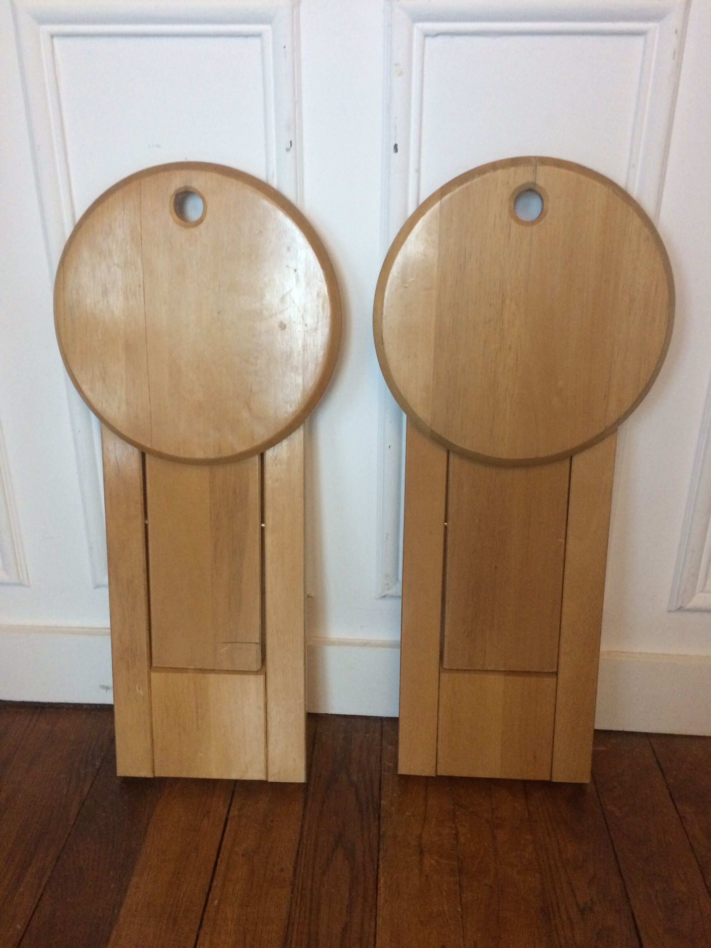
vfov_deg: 61.7
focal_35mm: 29
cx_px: 356
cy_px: 474
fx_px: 794
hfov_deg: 48.2
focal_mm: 4.15
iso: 250
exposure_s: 1/17
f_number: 2.2
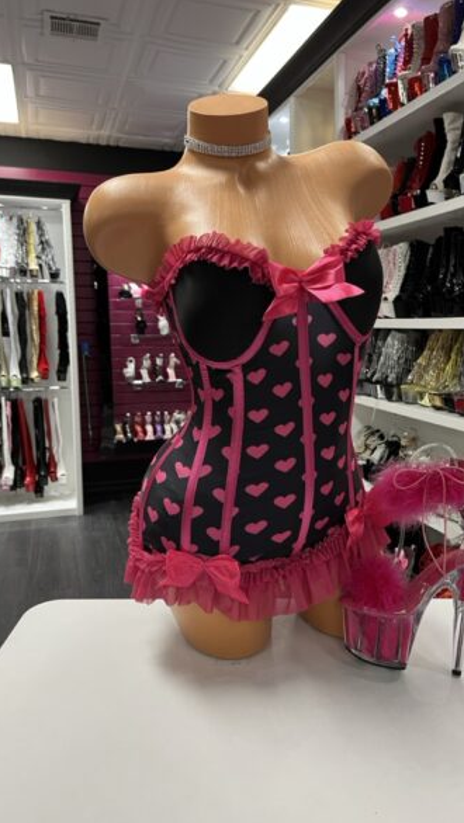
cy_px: 419
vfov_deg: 66.0
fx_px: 634
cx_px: 287
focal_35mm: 29
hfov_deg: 40.0
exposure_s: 1/60
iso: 125
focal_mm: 5.1
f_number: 1.6
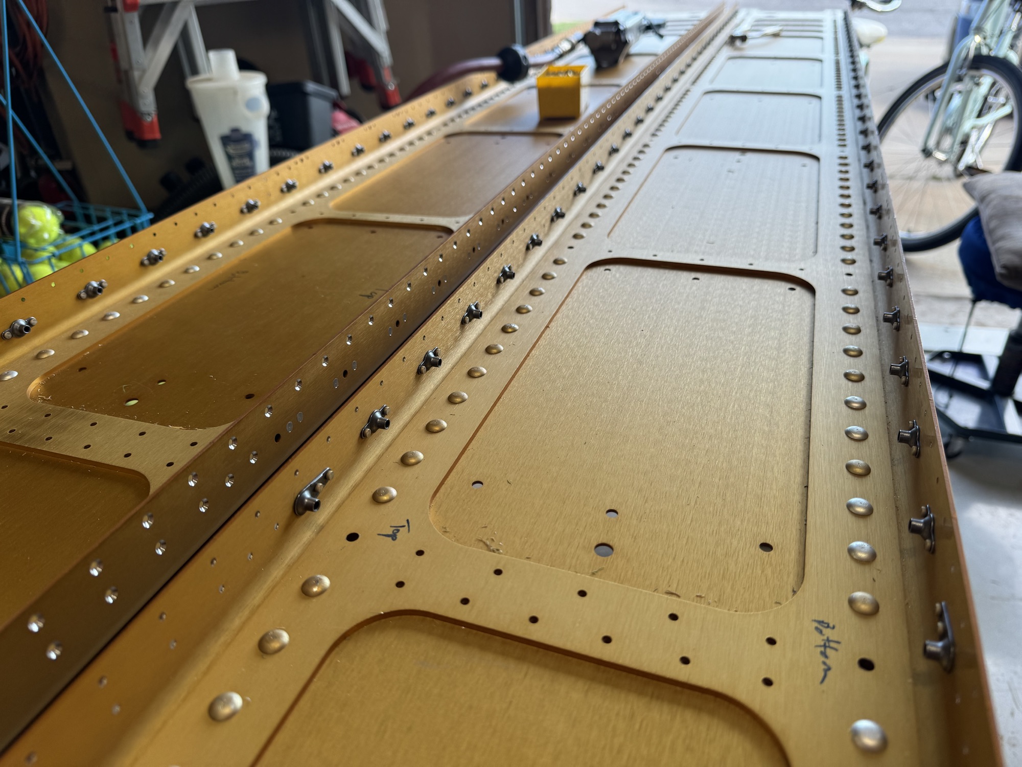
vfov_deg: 56.8
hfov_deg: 71.6
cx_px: 511
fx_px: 709
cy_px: 384
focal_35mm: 24
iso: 64
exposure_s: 1/236
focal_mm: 6.76
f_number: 1.78
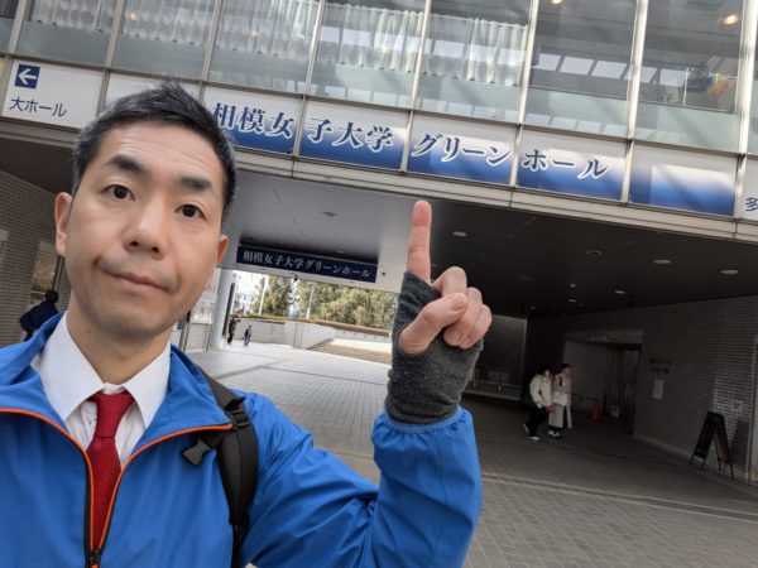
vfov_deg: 63.4
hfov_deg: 79.0
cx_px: 379
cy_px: 284
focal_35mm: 21
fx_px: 460
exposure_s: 1/269
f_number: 2.2
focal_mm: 2.74
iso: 42
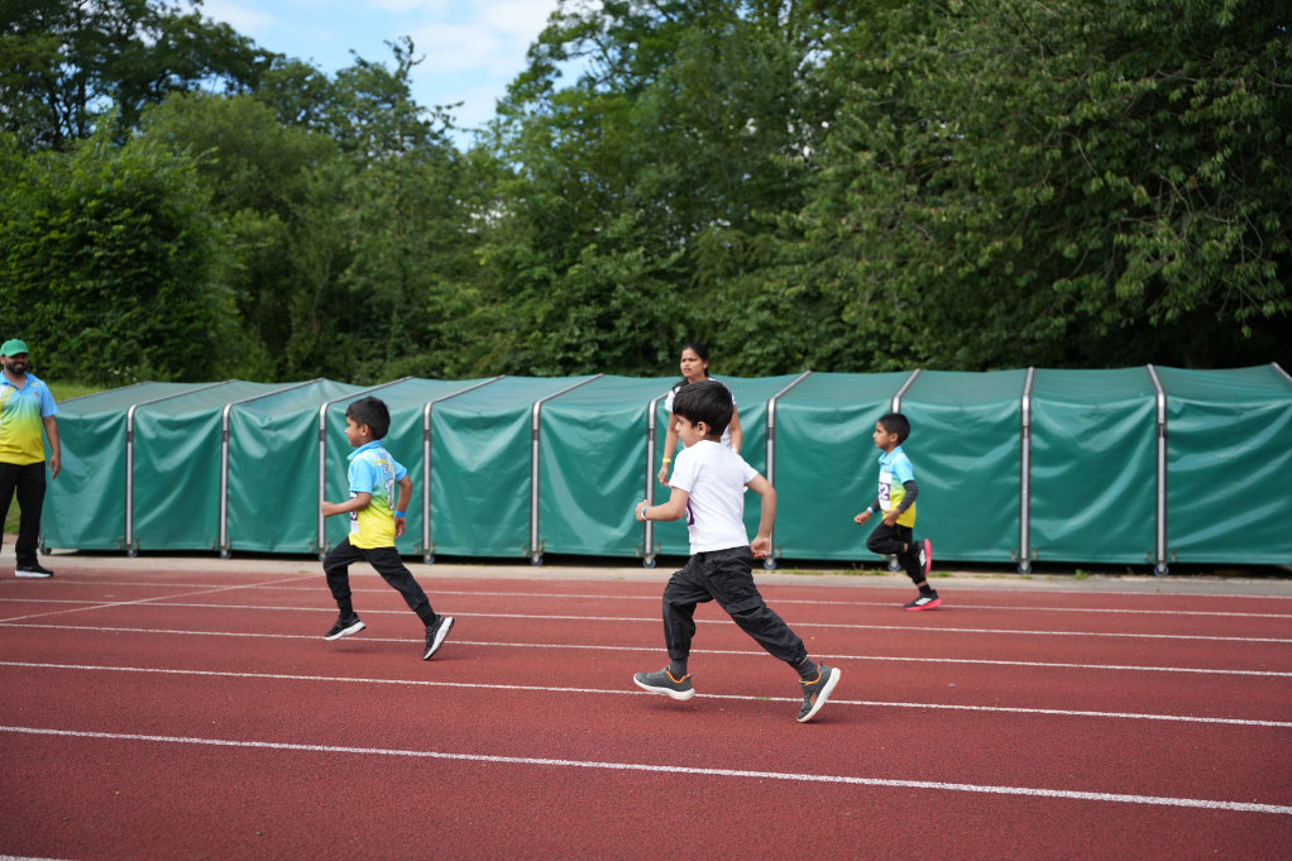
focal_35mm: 39
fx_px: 1410
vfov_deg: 34.0
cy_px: 430
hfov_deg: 49.2
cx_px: 646
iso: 400
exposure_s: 1/3200
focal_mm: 39.3
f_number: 2.8
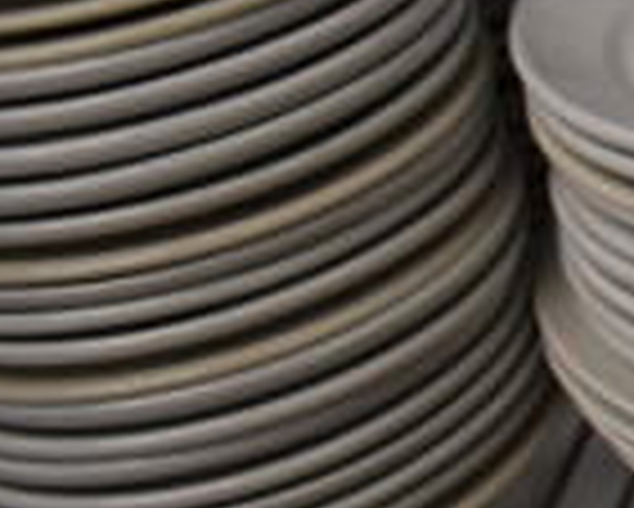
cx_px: 1326
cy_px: -45
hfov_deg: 14.2
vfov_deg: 13.7
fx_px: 2065
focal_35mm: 110
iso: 800
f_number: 3.5
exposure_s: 1/125
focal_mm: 18
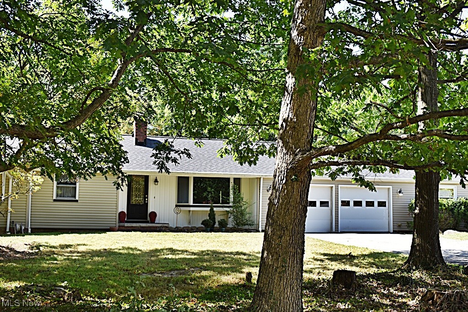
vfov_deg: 31.9
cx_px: 234
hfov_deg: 46.4
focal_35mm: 42
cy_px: 156
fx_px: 546
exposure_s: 1/250
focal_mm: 28
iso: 200
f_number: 5.6
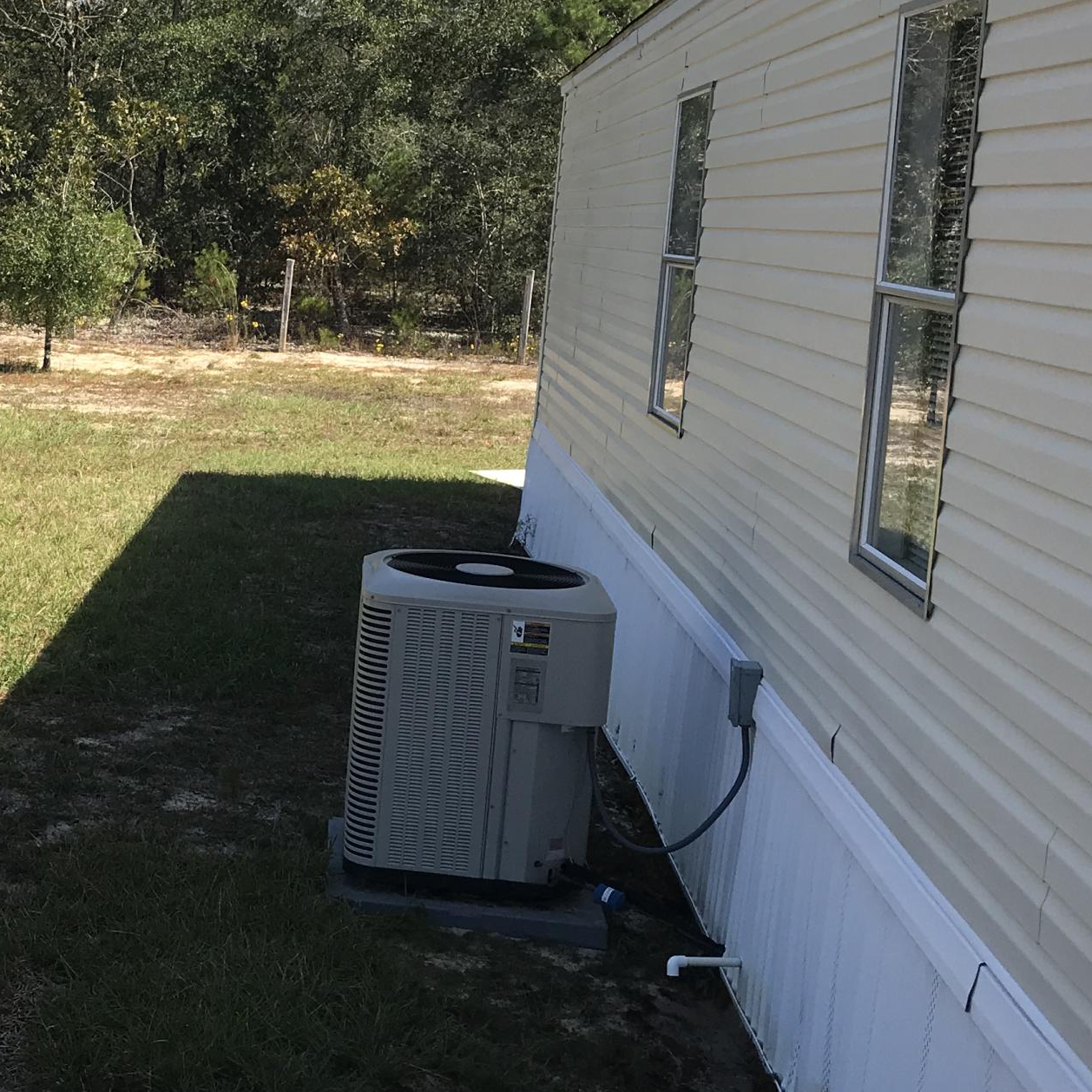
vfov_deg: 29.0
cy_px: 464
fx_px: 2106
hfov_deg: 27.7
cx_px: 62
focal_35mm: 59
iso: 20
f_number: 1.8
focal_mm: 3.99
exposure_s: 1/1451
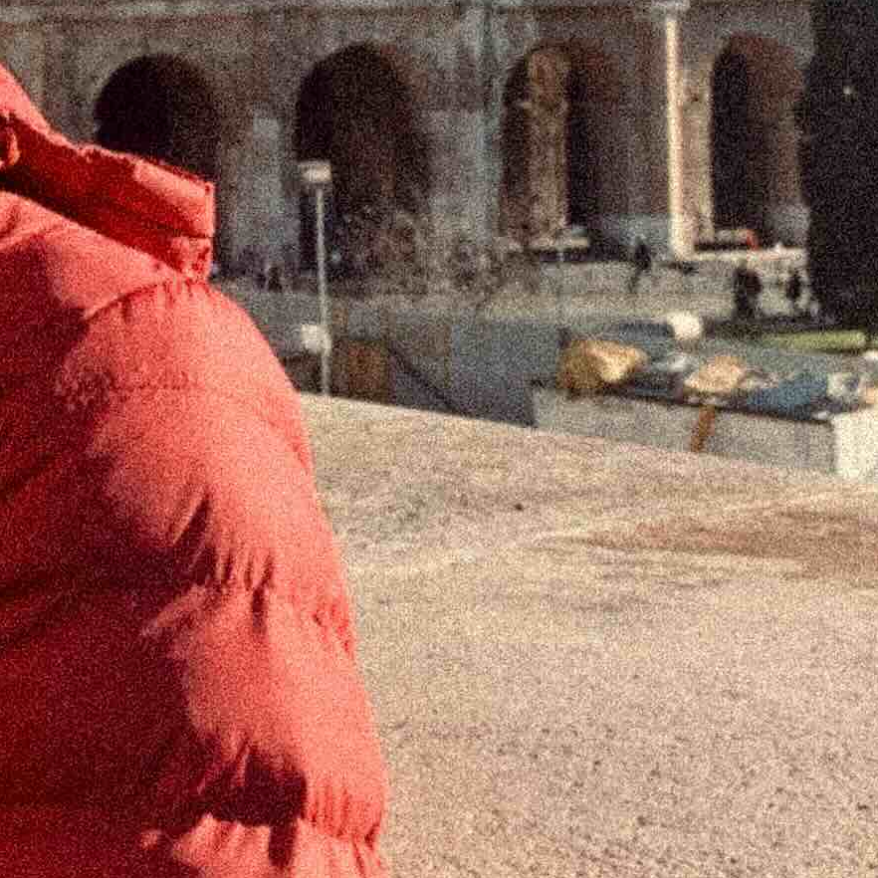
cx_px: -185
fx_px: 3013
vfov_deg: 16.4
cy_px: 102
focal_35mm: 105
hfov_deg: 15.9
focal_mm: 4.25
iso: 25
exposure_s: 1/1000
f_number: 1.8
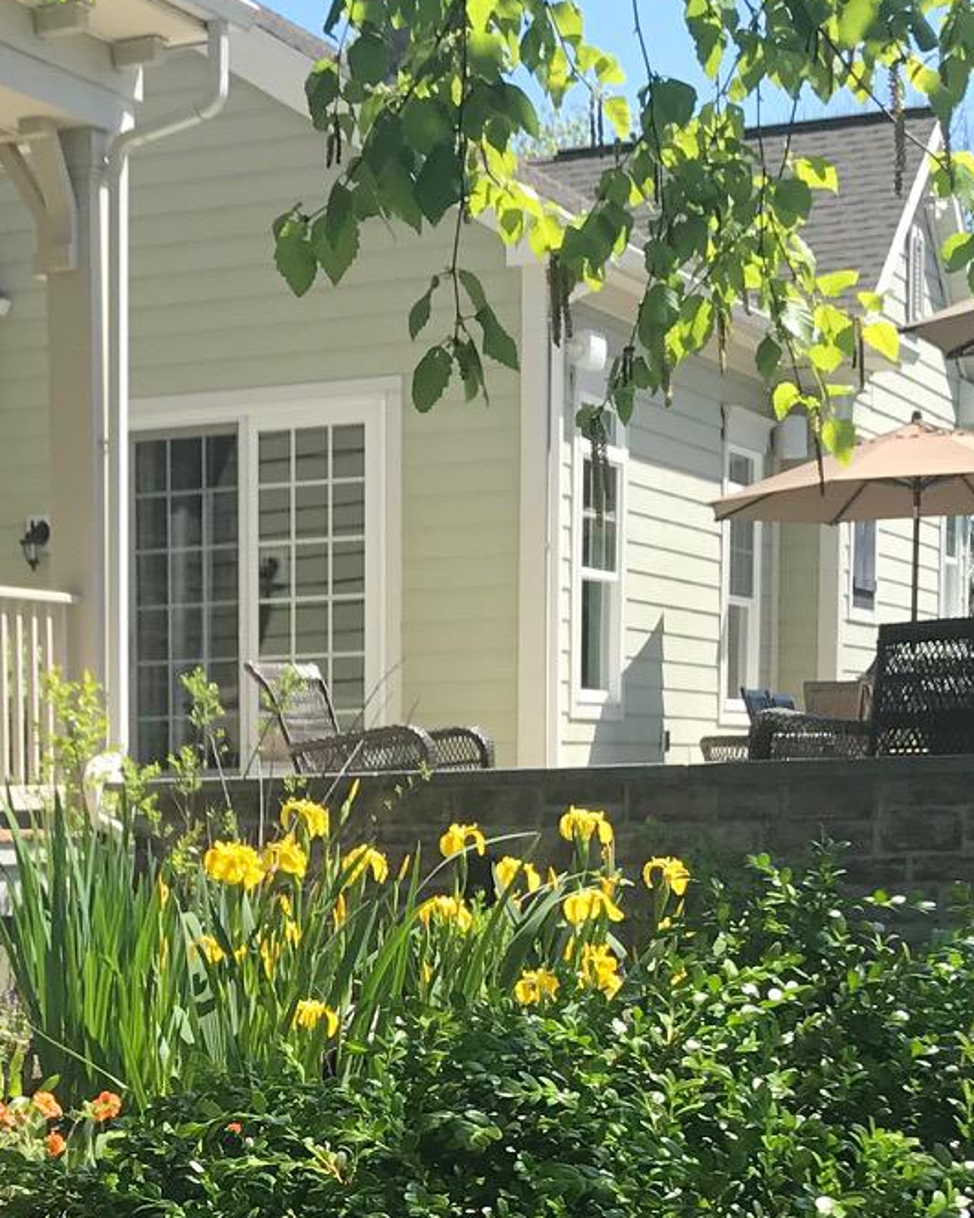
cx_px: -17
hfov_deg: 18.0
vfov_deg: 22.2
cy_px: 1185
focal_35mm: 83
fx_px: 2991
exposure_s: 1/1064
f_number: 1.8
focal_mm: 3.99
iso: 20
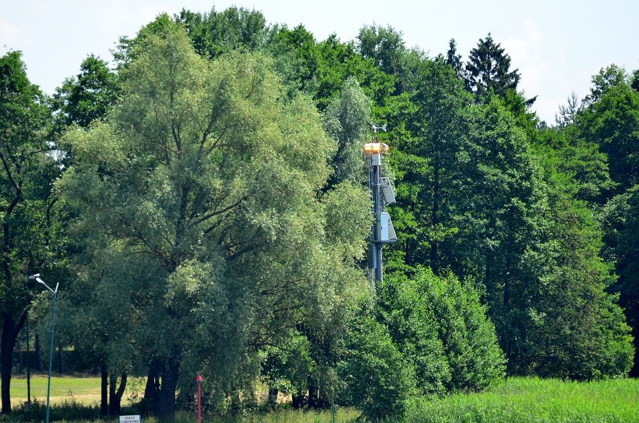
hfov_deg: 5.5
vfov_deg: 3.6
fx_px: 6640
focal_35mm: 375
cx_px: 320
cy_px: 212
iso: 1600
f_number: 5.6
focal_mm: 250
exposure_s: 1/4000
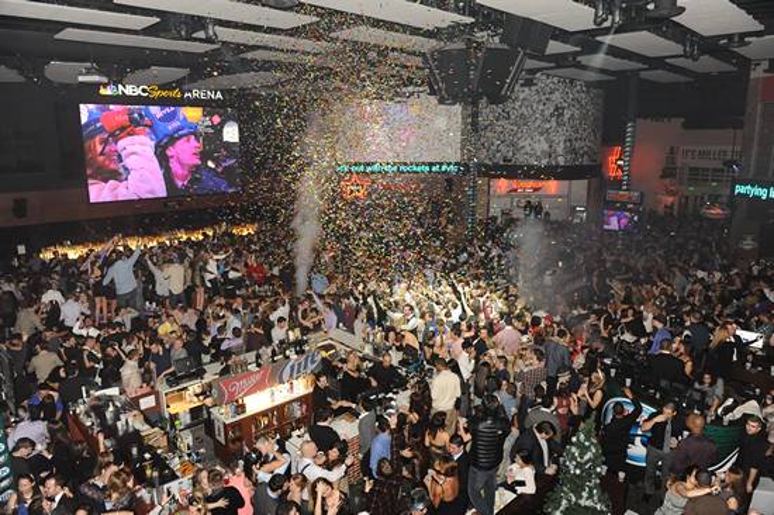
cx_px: 387
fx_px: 516
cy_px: 258
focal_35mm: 24
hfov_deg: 73.8
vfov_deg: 53.1
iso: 3200
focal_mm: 24
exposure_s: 1/180
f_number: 5.6
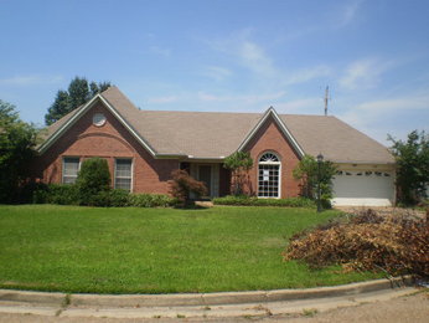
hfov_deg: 51.3
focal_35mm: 36
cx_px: 214
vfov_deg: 39.7
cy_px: 162
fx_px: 446
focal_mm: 6.3
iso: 64
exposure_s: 1/800
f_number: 4.6
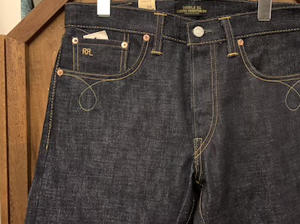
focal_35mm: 33
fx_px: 286
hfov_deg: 54.7
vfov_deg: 42.8
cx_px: 189
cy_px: 96
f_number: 1.8
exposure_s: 1/20
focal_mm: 4.25
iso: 640
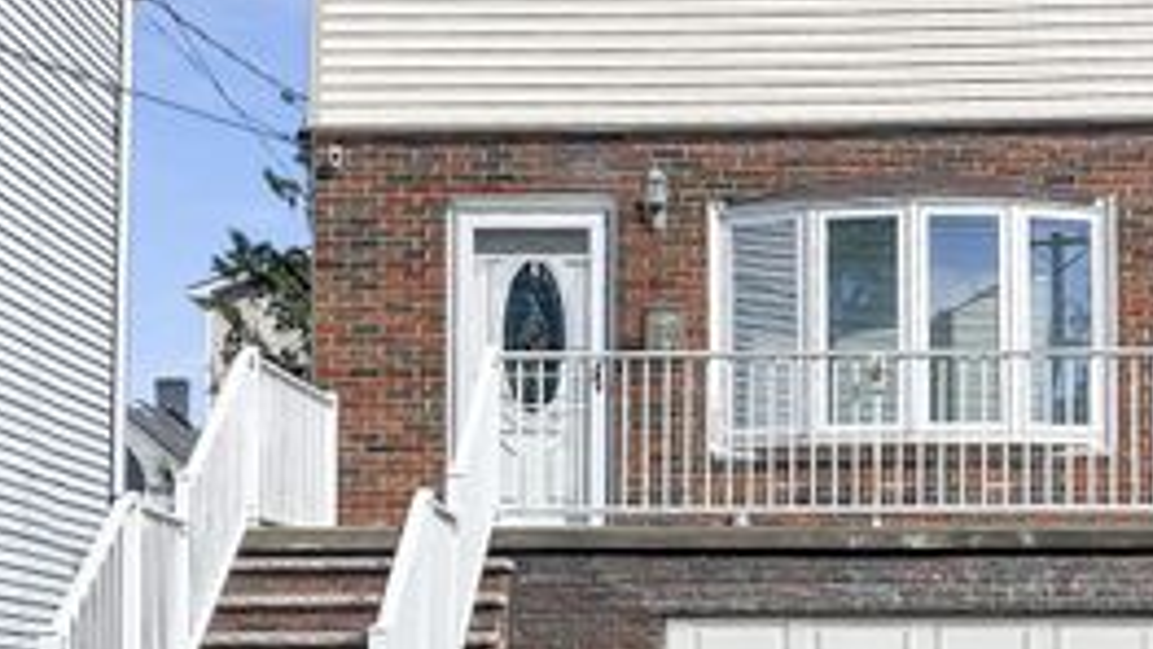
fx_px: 2110
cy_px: 445
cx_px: 710
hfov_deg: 30.5
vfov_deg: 17.4
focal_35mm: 69
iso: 32
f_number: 1.6
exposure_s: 1/6579
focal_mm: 5.1
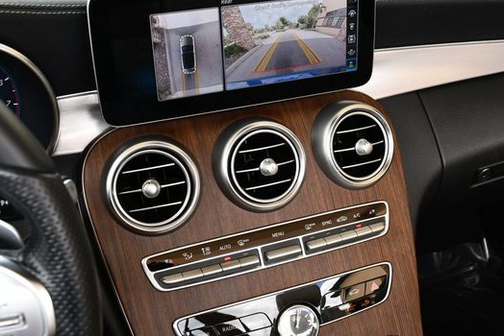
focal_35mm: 44
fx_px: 616
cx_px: 260
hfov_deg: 44.5
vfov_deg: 30.5
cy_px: 138
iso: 400
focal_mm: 18
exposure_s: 1/250
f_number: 5
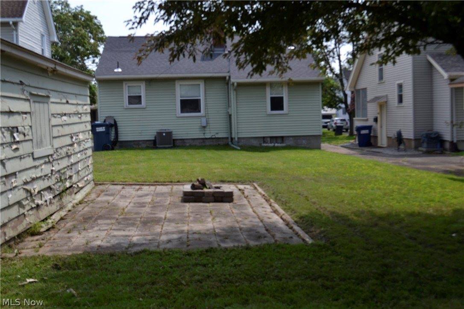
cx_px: 232
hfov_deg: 49.6
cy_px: 154
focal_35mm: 39
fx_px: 503
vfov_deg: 34.2
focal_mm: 26
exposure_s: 1/200
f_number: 7.1
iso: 100
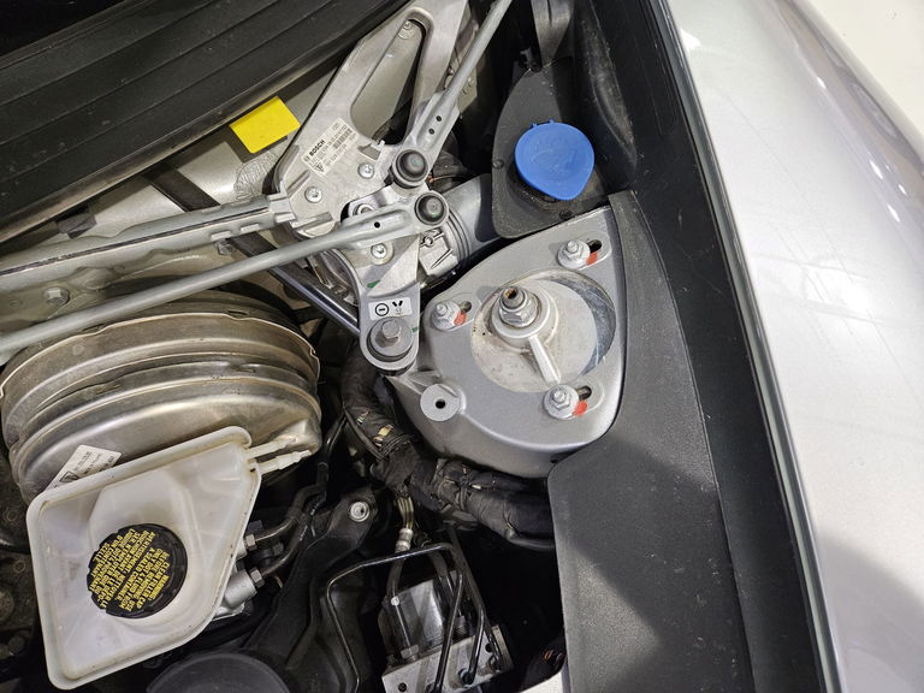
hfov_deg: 73.9
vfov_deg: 58.9
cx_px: 462
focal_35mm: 23
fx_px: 614
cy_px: 346
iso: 640
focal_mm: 5.4
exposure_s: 1/40
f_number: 1.8
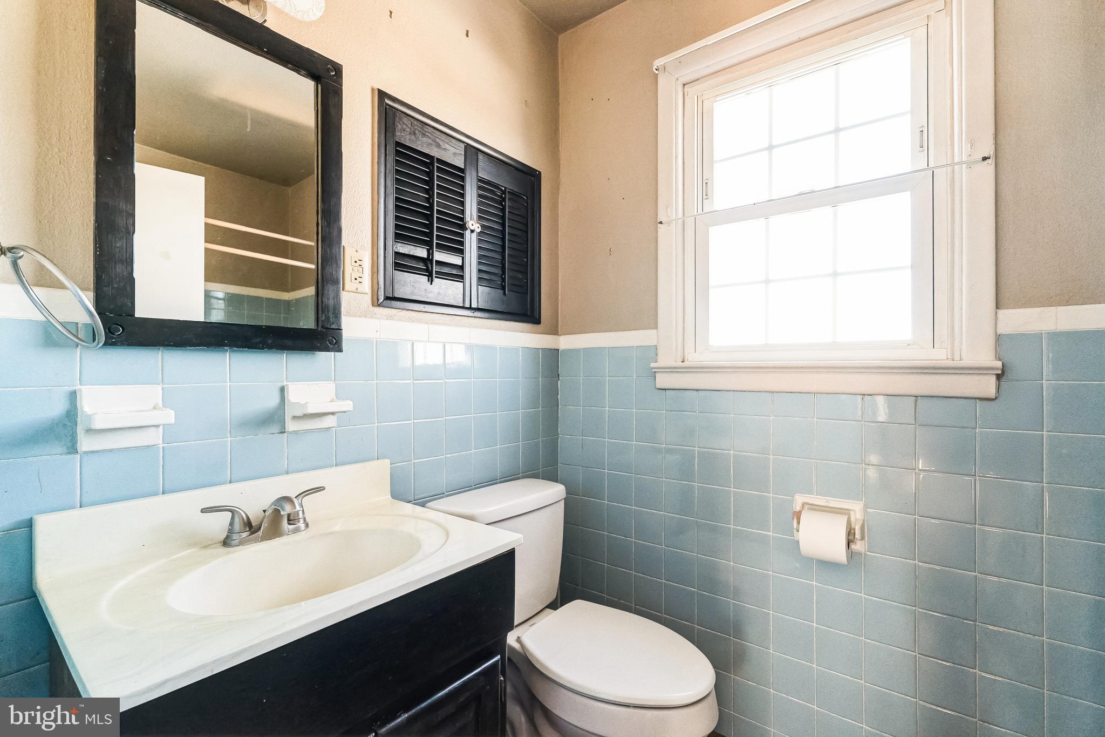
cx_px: 552
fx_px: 506
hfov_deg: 95.0
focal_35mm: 16
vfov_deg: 72.0
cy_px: 368
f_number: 6.3
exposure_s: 1/100
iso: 3200
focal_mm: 16.5
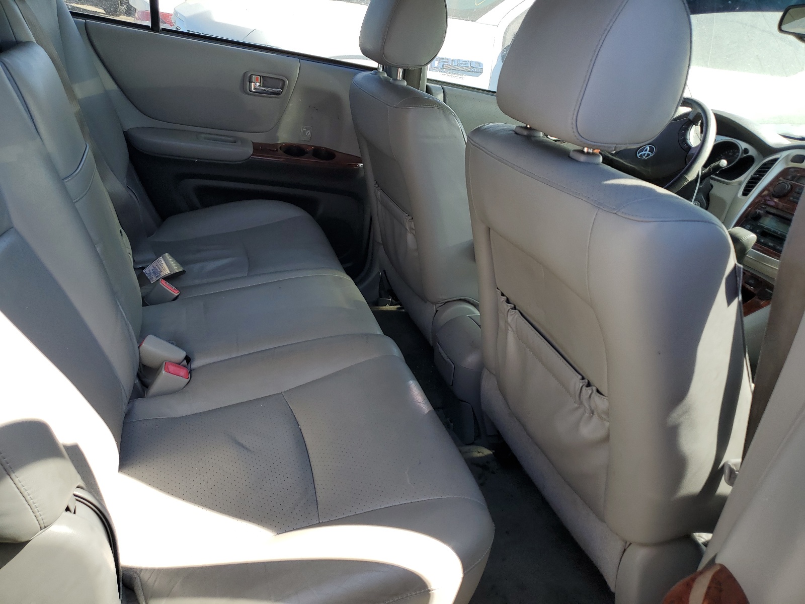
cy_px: 302
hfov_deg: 67.3
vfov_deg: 53.1
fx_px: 605
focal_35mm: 26
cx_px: 402
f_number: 1.5
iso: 50
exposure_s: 1/333
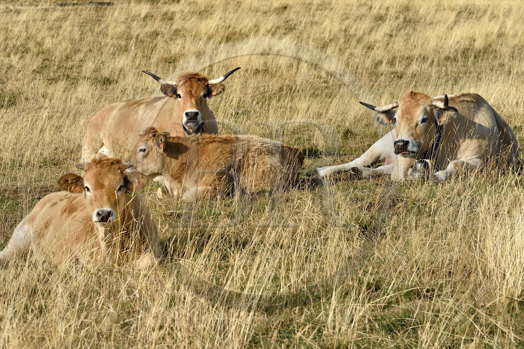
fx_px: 2328
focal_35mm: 160
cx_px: 262
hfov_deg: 12.8
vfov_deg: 8.6
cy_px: 174
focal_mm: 160
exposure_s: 1/250
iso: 200
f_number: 13
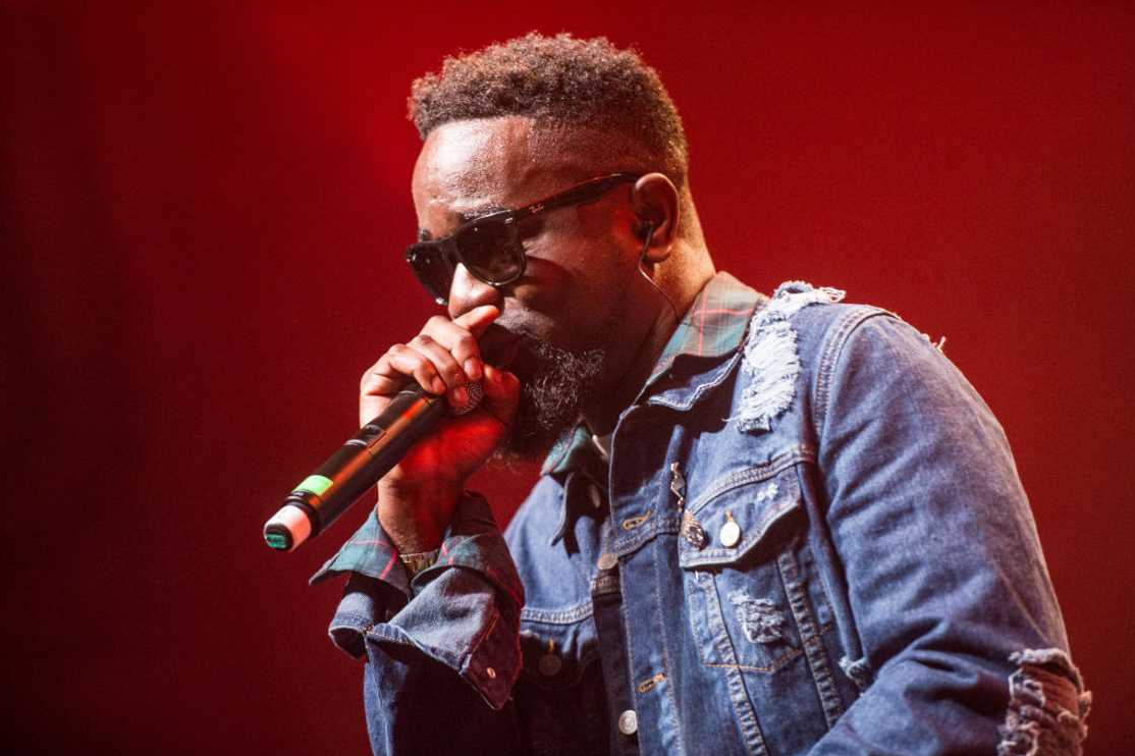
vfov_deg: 6.8
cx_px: 570
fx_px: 6335
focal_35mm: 201
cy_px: 379
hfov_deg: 10.2
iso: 3200
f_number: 3.2
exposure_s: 1/125
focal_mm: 200
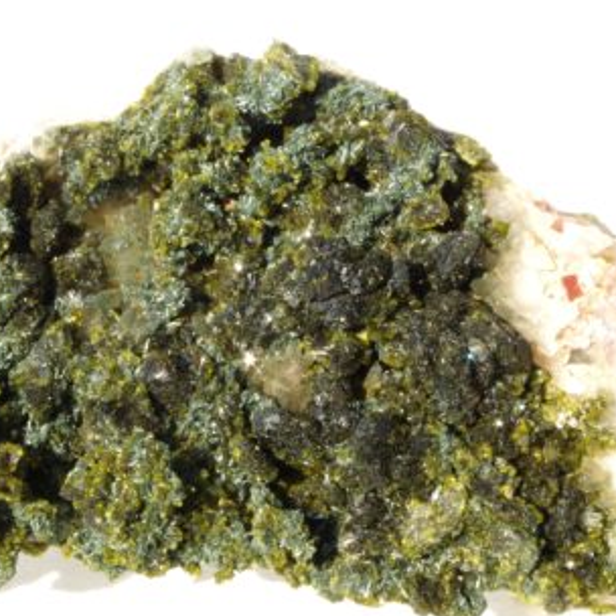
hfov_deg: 21.0
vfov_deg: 21.1
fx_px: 1651
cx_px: 192
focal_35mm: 82
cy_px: 325
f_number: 4.5
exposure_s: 1/6
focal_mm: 32.5
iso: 100
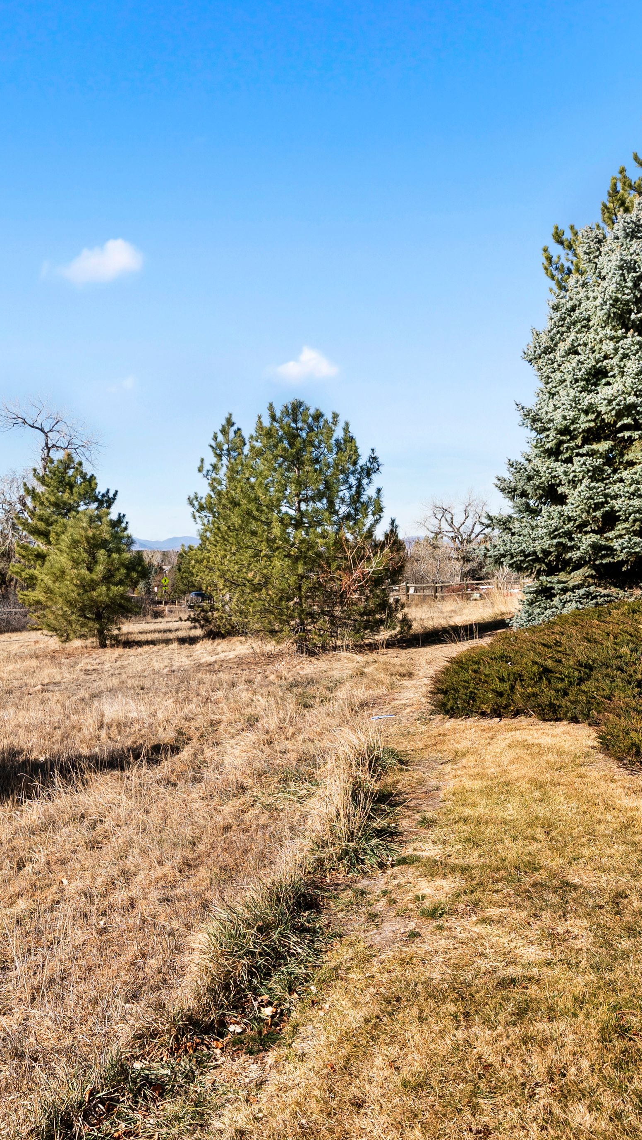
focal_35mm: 29
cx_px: 156
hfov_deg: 39.1
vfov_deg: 66.1
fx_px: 877
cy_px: 568
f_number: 8
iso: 250
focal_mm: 18
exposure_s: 1/250
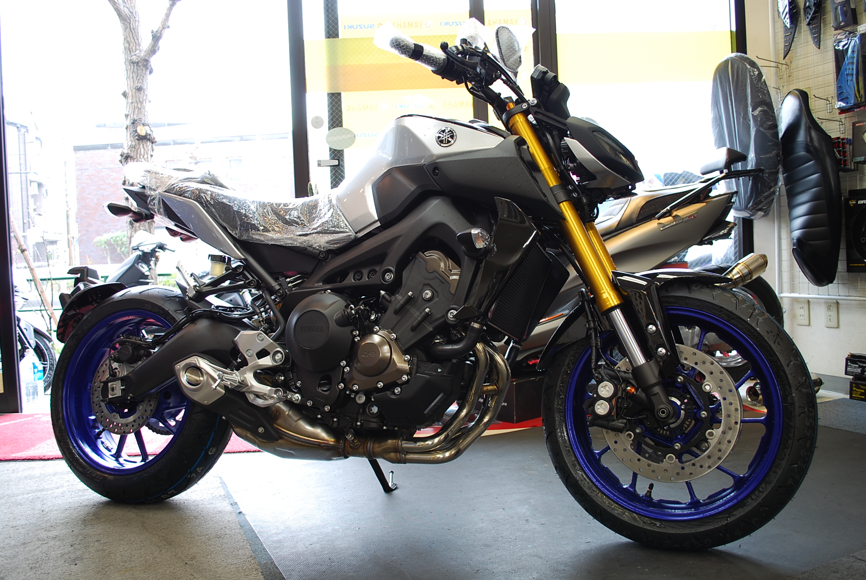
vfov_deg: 43.7
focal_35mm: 30
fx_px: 723
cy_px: 290
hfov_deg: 61.9
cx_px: 433
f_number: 4
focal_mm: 20
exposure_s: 1/8
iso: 100
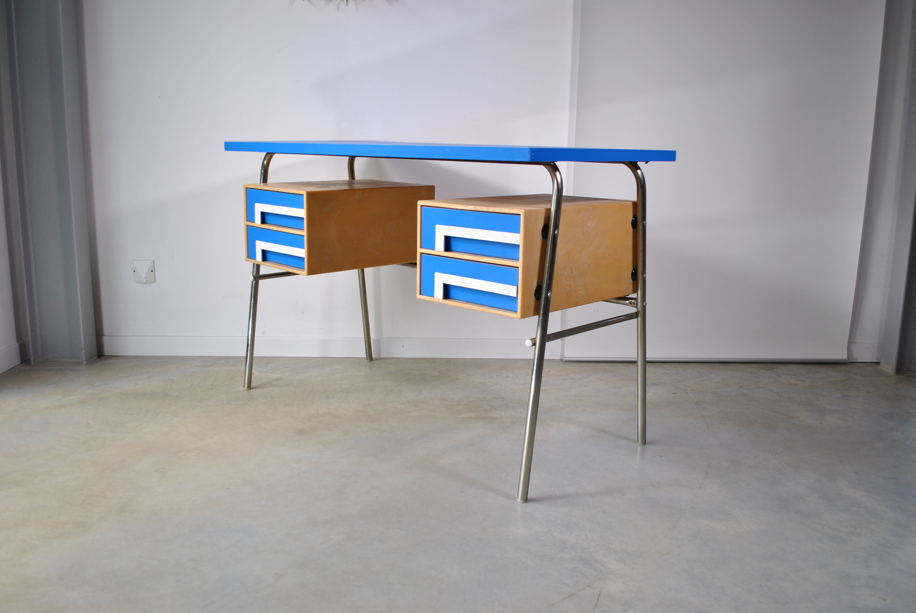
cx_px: 458
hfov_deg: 57.2
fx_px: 841
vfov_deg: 40.1
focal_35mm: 33
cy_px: 306
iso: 200
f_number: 4.5
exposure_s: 1/80
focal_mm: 22
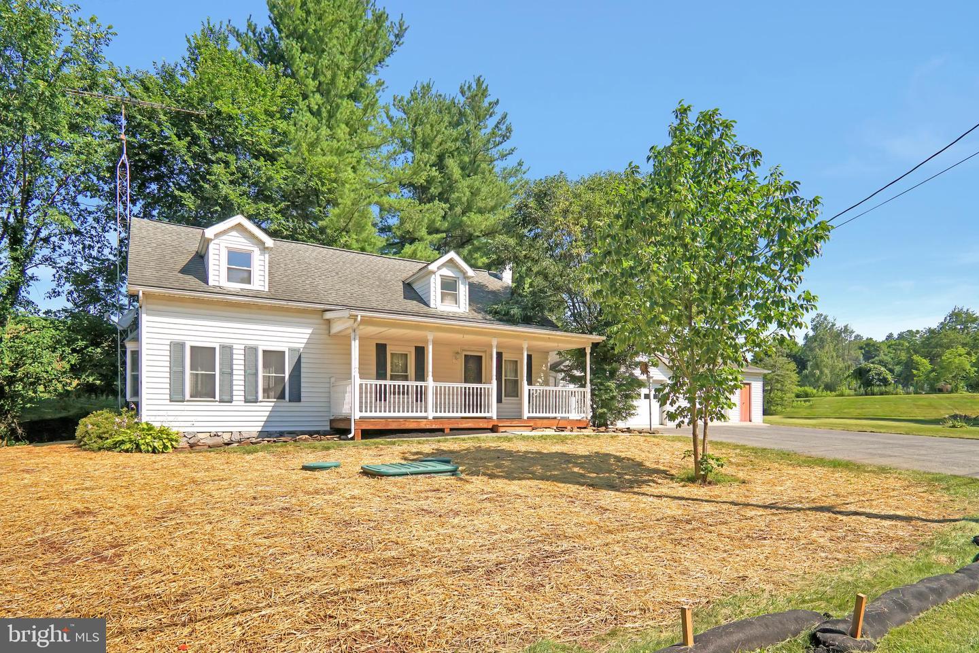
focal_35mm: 18
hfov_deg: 90.0
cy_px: 326
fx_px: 489
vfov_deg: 67.4
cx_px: 490
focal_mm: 12
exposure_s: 1/3200
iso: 200
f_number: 5
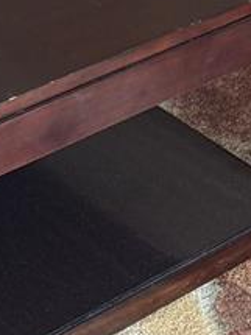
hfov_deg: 10.7
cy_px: -361
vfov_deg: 12.7
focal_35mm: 134
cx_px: -95
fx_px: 1297
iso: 160
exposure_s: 1/60
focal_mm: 6.76
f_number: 1.78
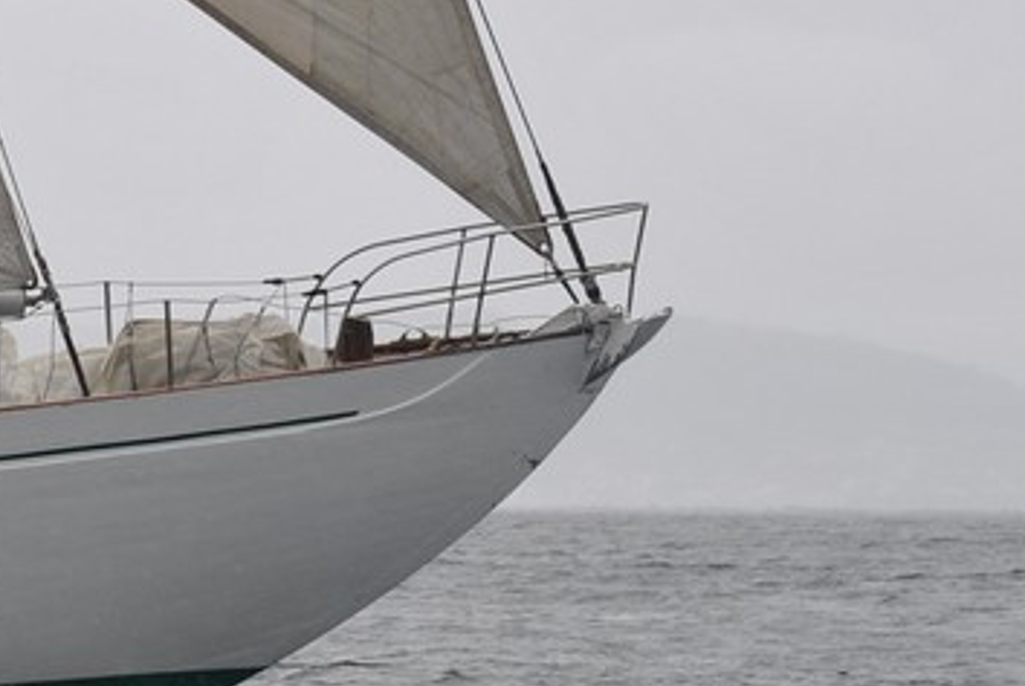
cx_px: 188
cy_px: 301
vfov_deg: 5.3
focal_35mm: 258
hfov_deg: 8.0
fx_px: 7355
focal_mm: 68
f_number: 5.6
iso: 125
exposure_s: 1/500
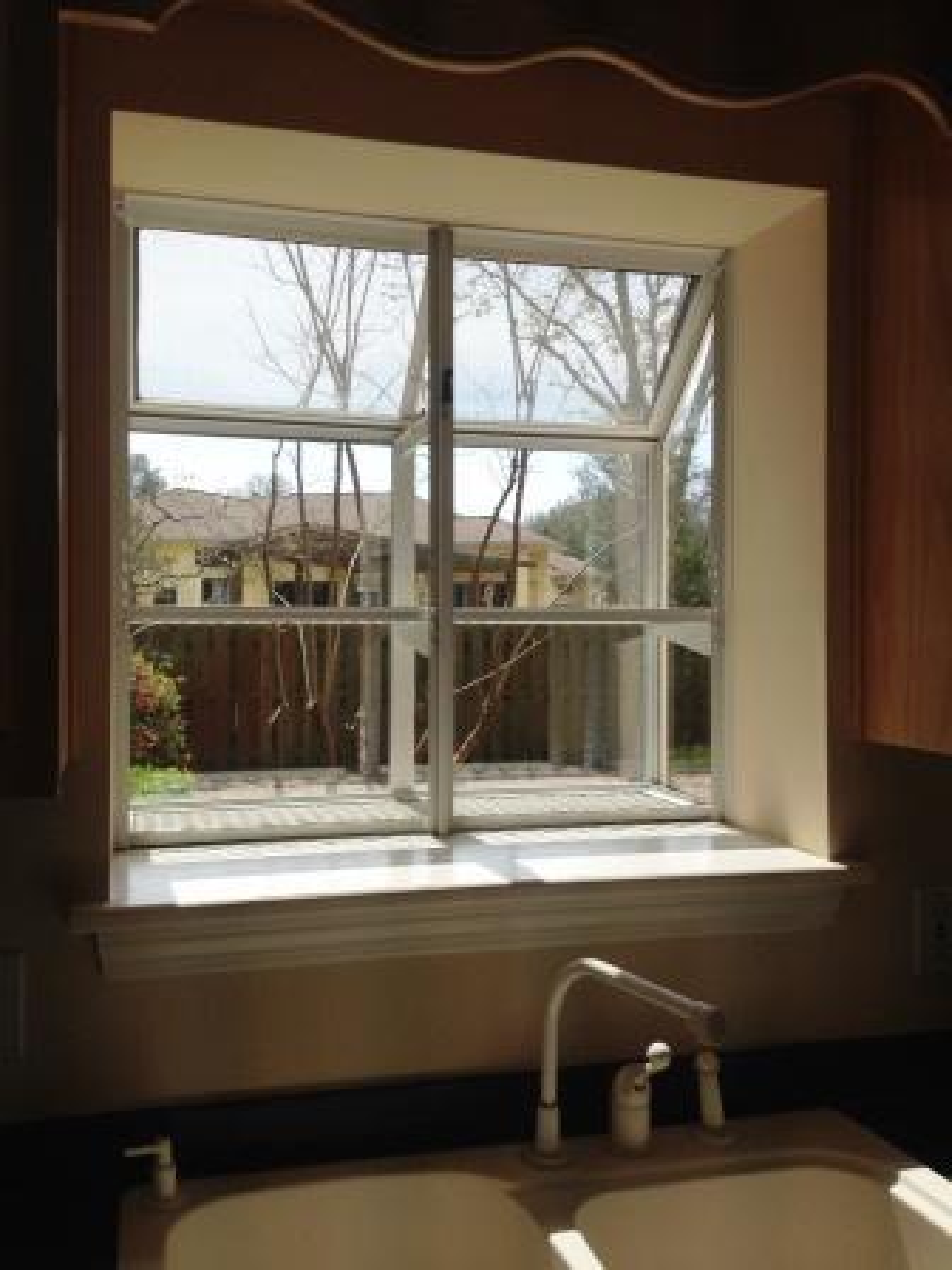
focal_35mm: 35
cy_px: 635
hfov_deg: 40.7
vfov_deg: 52.6
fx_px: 1283
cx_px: 476
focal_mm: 4.28
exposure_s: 1/1346
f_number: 2.4
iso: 50
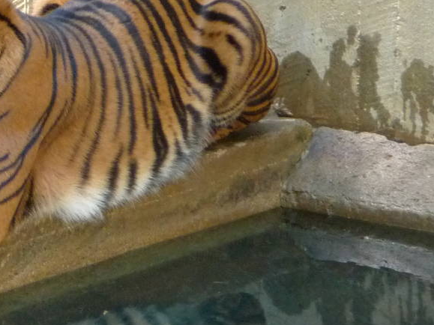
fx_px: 9702
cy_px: 161
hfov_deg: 2.6
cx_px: -92
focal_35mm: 774
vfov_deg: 1.9
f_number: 4.9
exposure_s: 1/100
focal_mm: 47
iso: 400
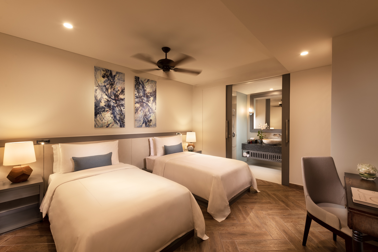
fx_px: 157
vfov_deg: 77.3
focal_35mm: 15
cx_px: 189
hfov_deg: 100.4
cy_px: 126
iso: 200
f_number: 11
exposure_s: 1/3
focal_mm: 15
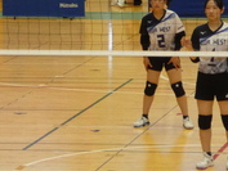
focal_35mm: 330
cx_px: 150
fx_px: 2175
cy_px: 47
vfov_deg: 4.5
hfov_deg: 6.0
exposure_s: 1/80
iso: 500
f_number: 4.7
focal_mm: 16
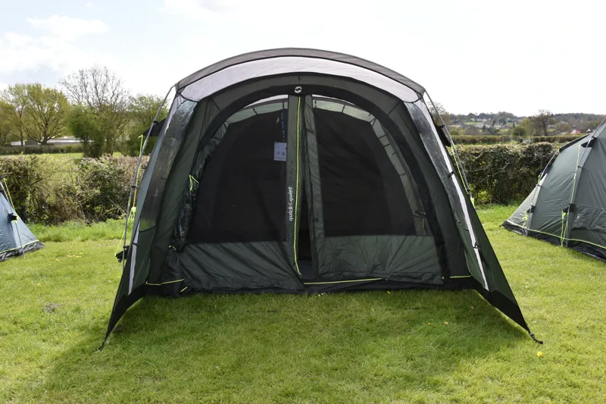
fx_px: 606
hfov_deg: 53.1
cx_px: 303
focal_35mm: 36
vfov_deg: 36.9
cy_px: 202
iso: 200
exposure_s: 1/250
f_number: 8
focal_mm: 24
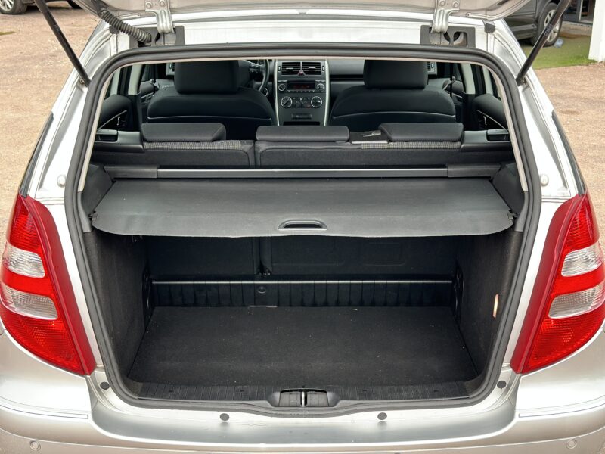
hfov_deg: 39.7
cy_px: 227
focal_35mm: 48
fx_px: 839
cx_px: 302
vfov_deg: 30.3
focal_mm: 6.86
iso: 80
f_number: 1.78
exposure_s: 1/372
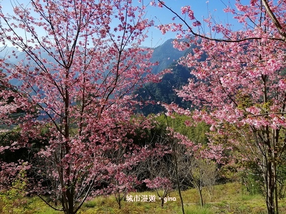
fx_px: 215
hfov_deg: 67.3
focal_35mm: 26
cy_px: 107
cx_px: 143
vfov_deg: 53.1
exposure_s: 1/1028
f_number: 2.2
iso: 50
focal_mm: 3.81
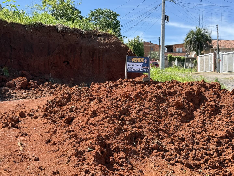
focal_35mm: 48
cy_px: 88
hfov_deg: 39.7
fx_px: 324
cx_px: 117
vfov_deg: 30.3
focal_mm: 6.76
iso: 100
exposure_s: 1/1484
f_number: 1.78
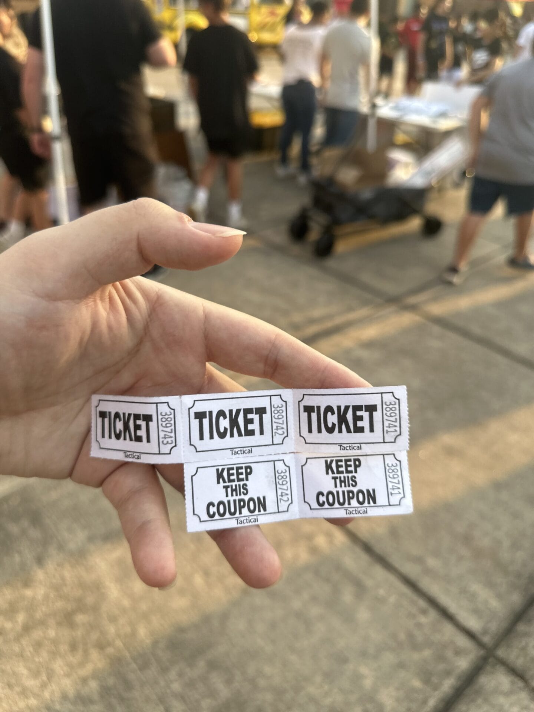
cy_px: 356
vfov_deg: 71.6
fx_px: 494
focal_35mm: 24
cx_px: 267
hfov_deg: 56.8
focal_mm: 6.86
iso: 80
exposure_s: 1/580
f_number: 1.78
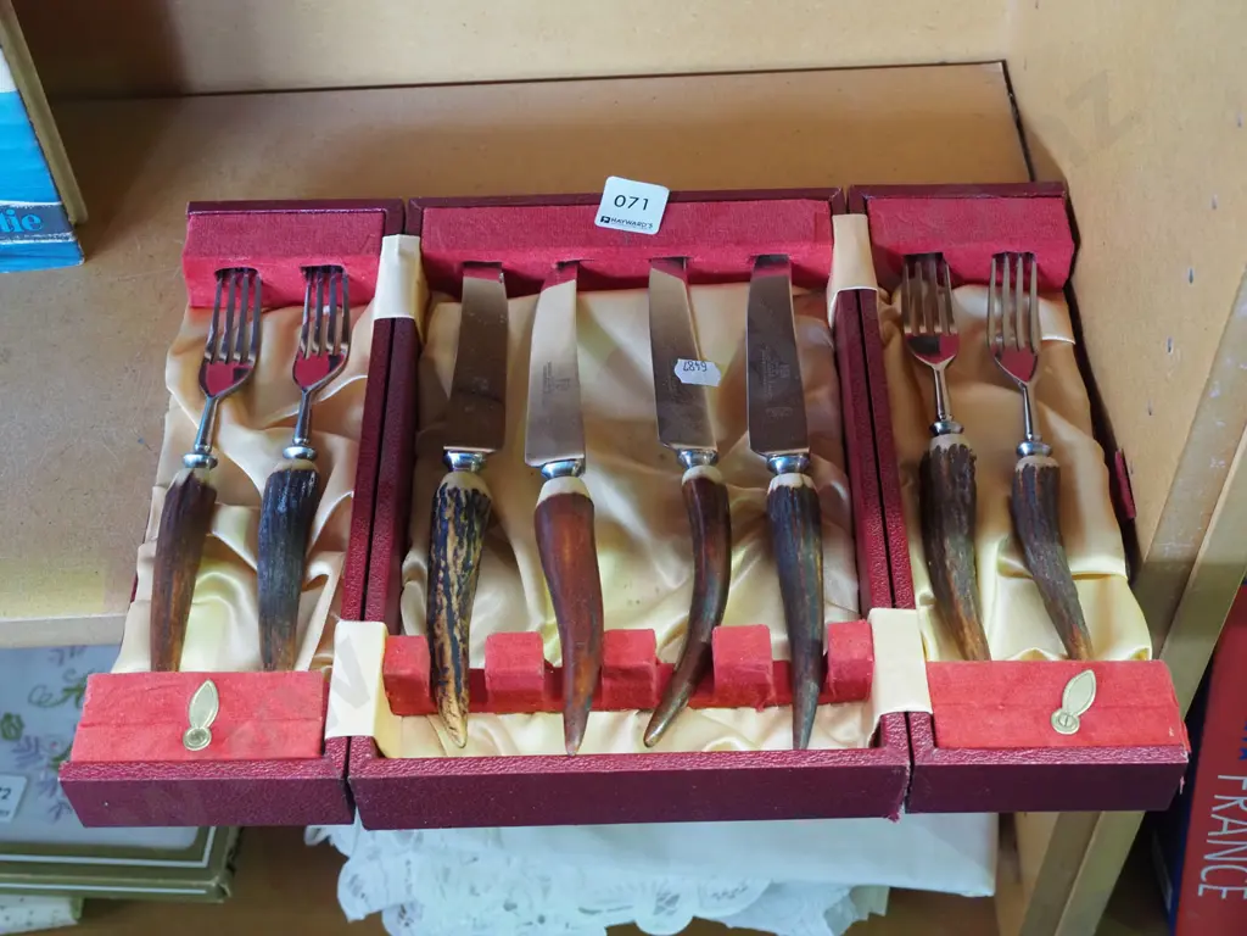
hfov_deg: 38.2
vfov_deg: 29.1
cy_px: 468
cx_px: 624
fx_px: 1801
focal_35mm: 50
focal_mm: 25
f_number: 5.6
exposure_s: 1/25
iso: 2500
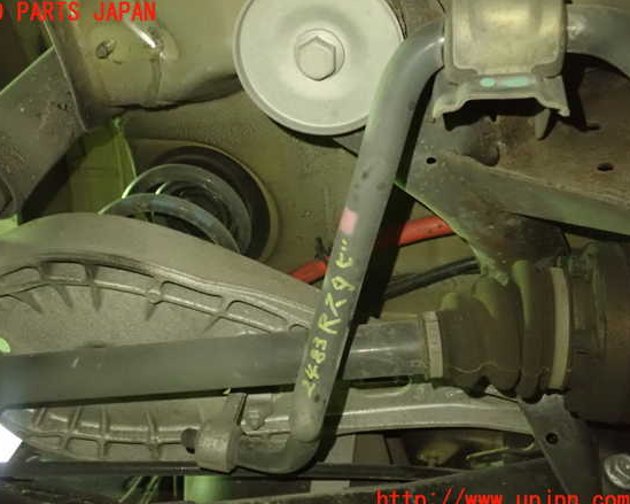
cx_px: 291
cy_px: 257
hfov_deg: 55.6
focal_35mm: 32
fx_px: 597
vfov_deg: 45.8
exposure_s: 1/30
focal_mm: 5.5
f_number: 2.3
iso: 1600
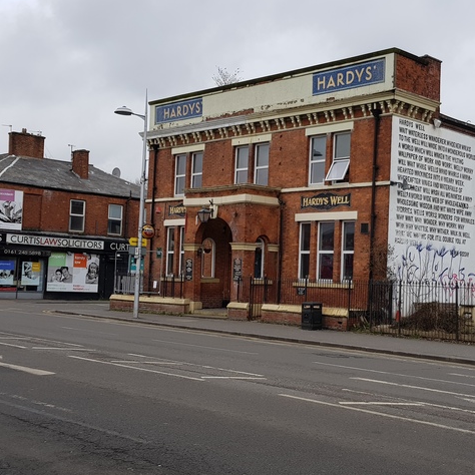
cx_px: 319
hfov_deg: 51.5
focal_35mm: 31
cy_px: 238
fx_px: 481
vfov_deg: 52.5
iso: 40
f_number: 1.7
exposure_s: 1/660
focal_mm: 4.2
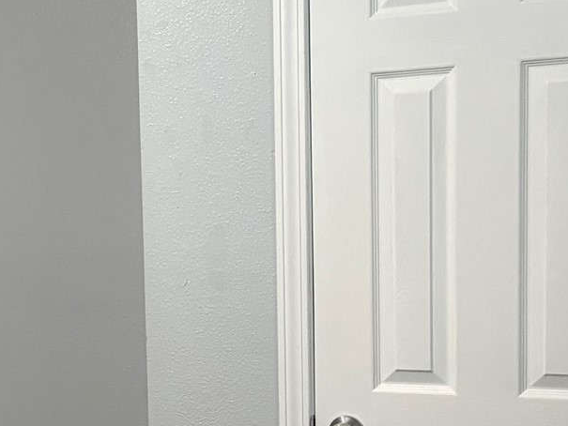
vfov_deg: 16.7
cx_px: -253
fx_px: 1444
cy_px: 313
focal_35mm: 88
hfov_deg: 19.7
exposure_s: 1/60
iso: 250
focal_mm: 5.96
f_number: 1.6
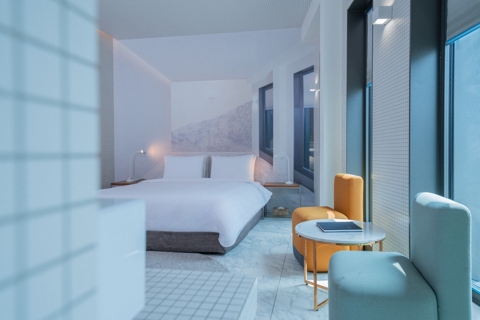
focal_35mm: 24
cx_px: 240
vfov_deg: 53.1
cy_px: 160
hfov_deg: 73.7
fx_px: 320
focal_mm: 24
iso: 100
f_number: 5
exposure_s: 1/30
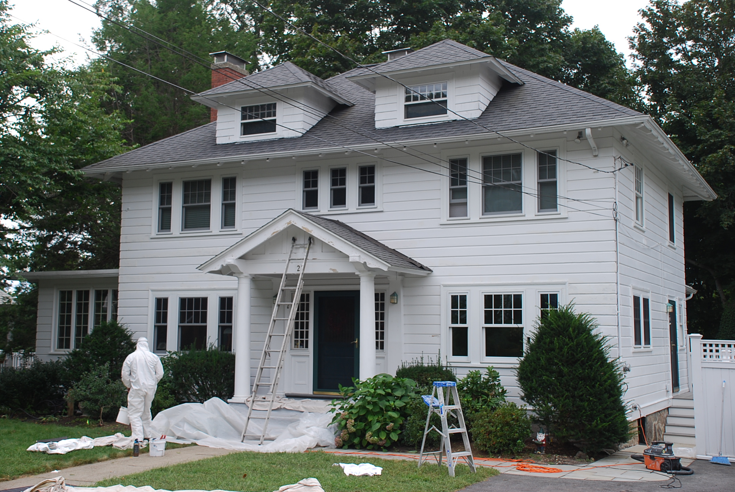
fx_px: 951
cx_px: 368
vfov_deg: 29.0
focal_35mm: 46
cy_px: 246
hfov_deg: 42.3
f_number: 6.3
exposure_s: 1/160
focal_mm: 31
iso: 100
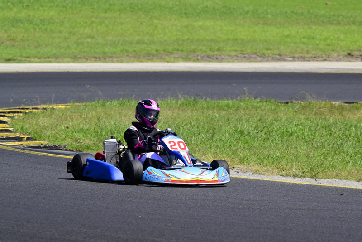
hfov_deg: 5.4
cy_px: 121
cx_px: 181
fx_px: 3822
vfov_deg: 3.6
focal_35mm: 380
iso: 500
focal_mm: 380
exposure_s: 1/640
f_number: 11
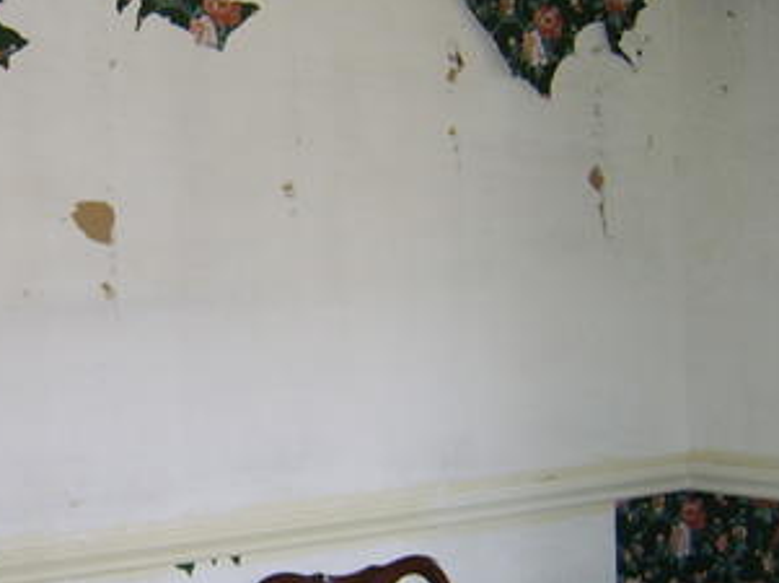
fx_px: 1483
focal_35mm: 66
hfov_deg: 28.4
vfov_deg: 22.2
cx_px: 85
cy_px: 321
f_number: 2.7
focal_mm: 8.13
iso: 71
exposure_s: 1/30
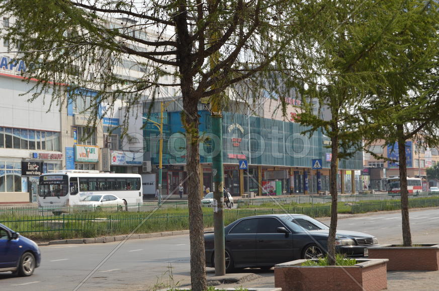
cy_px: 146
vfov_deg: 16.5
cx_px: 220
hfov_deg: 24.6
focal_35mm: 82
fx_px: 1005
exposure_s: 1/200
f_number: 7.1
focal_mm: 55
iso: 100
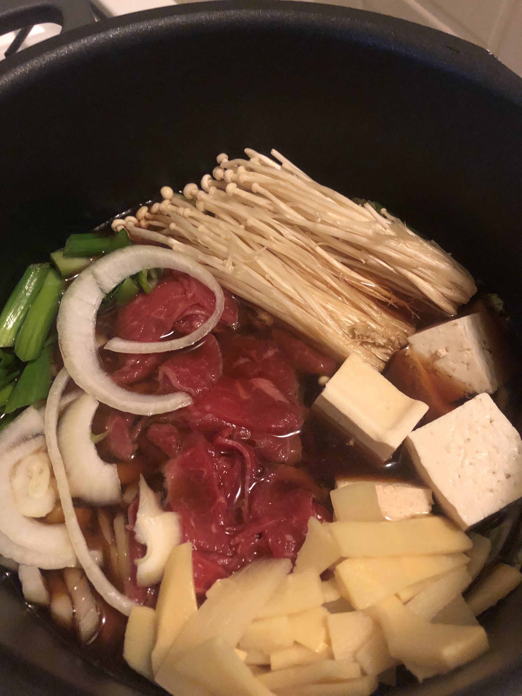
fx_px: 563
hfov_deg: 49.7
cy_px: 348
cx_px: 261
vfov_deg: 63.4
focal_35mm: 28
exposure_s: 1/4
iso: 100
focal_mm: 3.99
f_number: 1.8
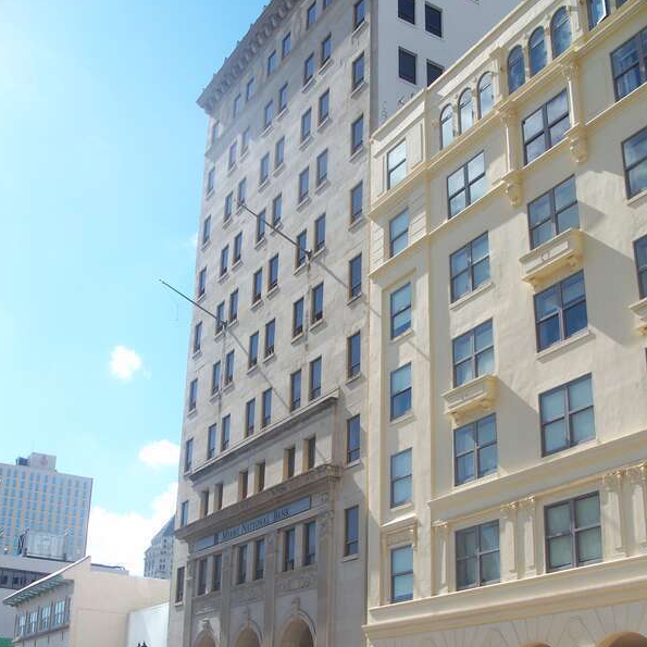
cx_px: 322
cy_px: 423
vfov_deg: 38.0
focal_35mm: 44
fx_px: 930
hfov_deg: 38.3
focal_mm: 7.8
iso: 64
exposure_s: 1/400
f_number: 4
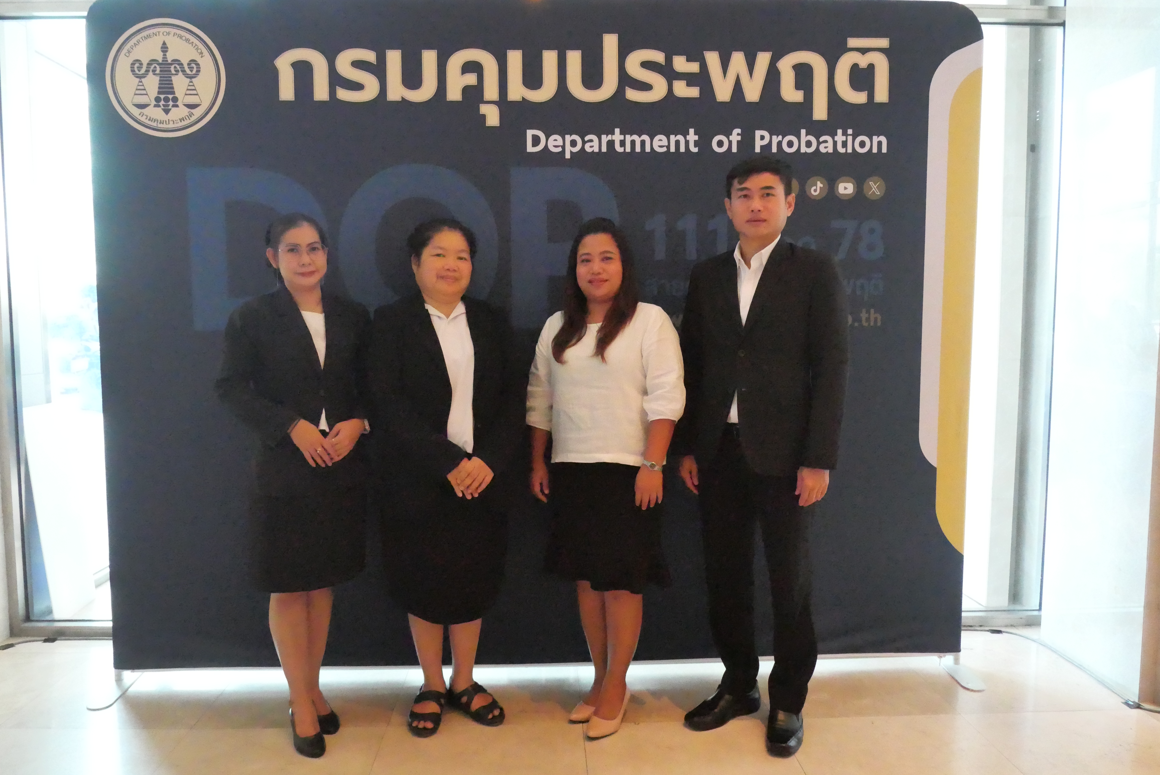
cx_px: 580
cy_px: 388
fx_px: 774
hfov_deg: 73.7
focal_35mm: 24
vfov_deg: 53.2
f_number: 6.3
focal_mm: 12
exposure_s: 1/60
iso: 12800
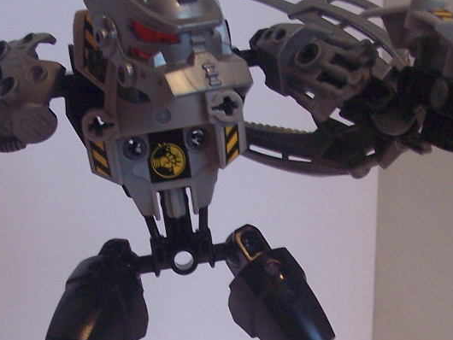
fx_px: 1440
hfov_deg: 17.9
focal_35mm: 110
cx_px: 222
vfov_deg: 13.3
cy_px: 313
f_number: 3.4
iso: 200
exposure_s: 1/8
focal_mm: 8
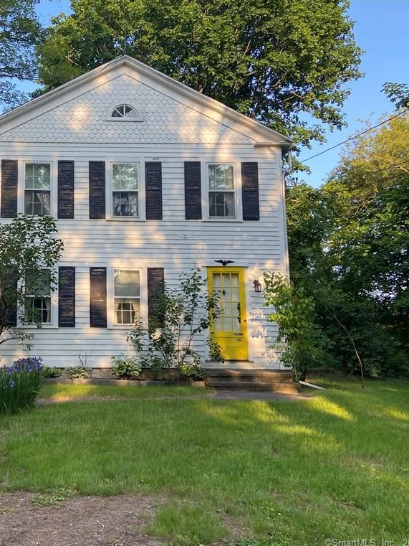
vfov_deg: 52.6
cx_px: 61
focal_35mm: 35
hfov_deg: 38.6
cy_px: 274
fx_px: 551
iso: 32
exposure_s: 1/307
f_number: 1.8
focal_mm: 4.25
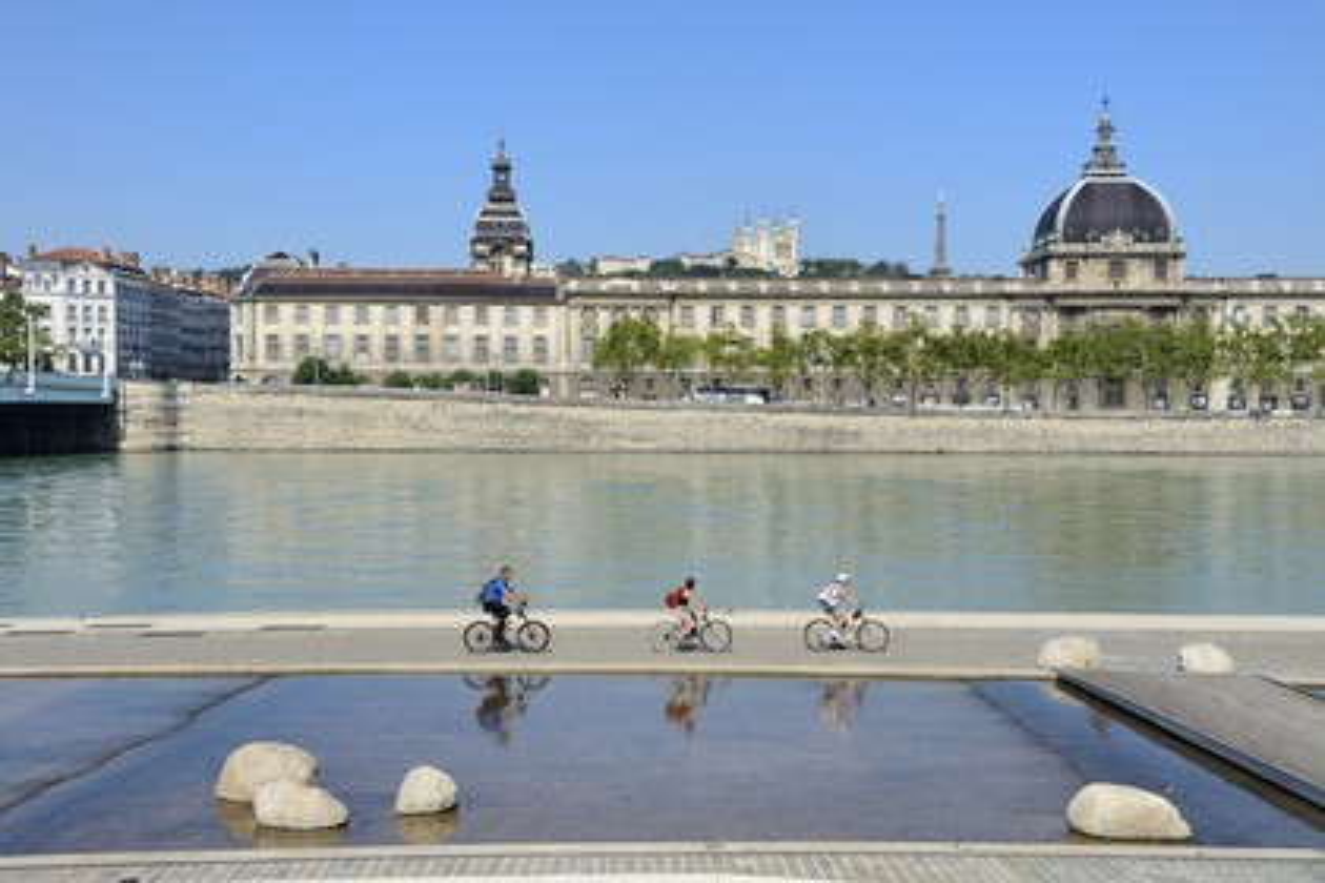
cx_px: 662
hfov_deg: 44.5
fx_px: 1619
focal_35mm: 44
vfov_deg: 30.5
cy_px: 442
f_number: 11
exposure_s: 1/320
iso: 200
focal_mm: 44
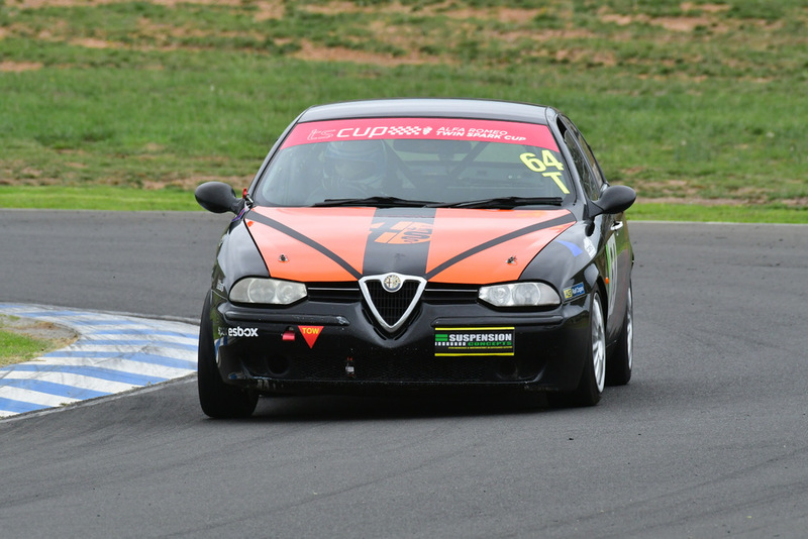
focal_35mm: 750
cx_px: 404
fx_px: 16838
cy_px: 270
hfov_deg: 2.7
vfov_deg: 1.8
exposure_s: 1/640
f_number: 11
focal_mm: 500
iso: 1250
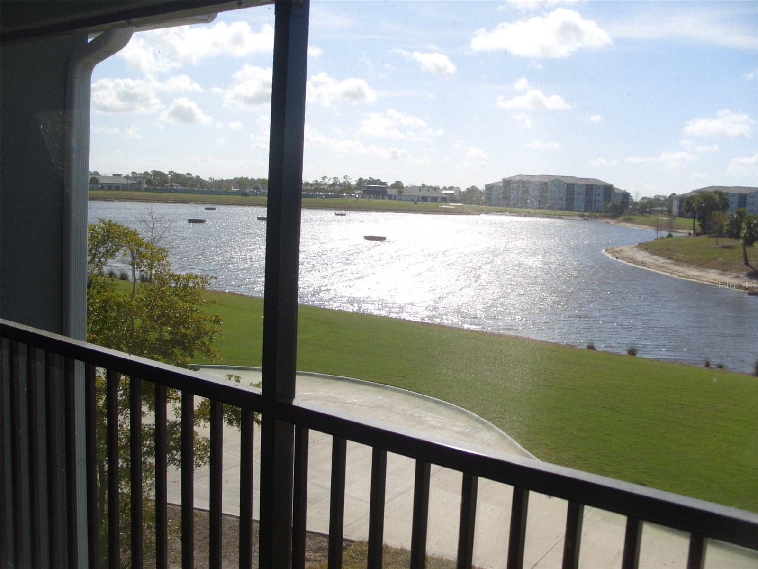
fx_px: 766
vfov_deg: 40.7
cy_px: 284
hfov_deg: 52.6
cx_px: 379
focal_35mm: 35
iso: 80
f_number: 2.8
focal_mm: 7.8
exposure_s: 1/2000
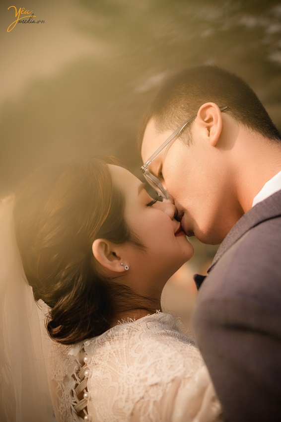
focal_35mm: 50
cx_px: 140
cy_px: 211
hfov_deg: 27.0
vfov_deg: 39.6
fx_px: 586
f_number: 2.2
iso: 160
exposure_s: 1/2000
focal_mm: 50
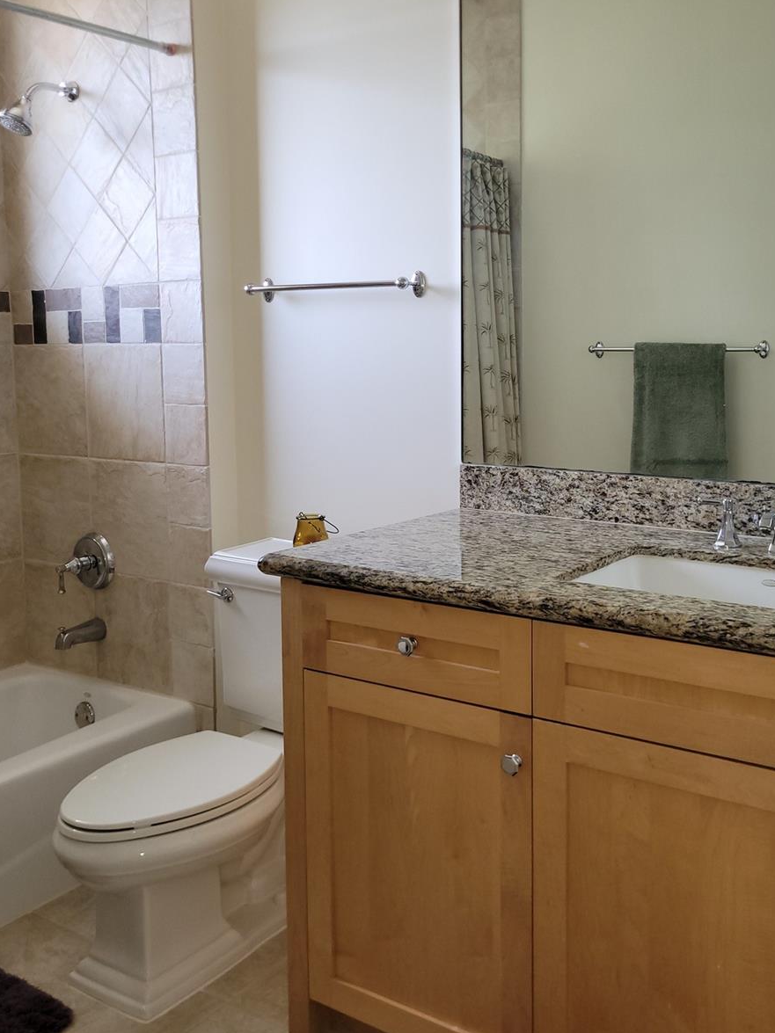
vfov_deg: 53.8
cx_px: 490
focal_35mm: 34
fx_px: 1015
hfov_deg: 41.4
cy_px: 446
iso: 100
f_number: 1.8
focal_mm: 5.4
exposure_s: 1/40
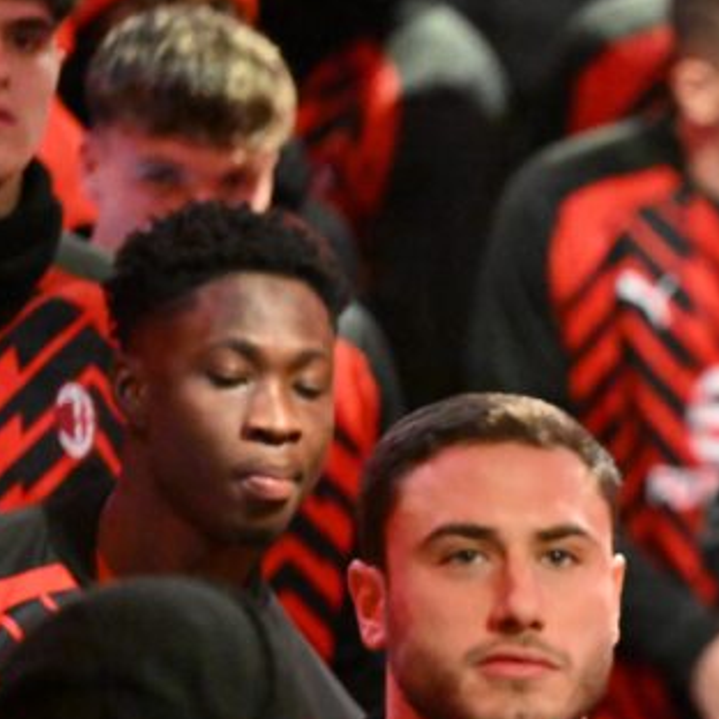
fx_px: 10504
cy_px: 692
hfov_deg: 3.9
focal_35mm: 447
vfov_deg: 3.9
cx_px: 1168
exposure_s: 1/1250
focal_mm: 160
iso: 20000
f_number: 2.8
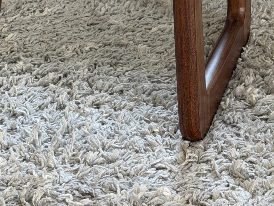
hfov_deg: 14.6
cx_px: 38
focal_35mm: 134
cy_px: -84
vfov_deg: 10.7
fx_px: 1061
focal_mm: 6.76
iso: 160
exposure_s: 1/60
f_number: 1.78
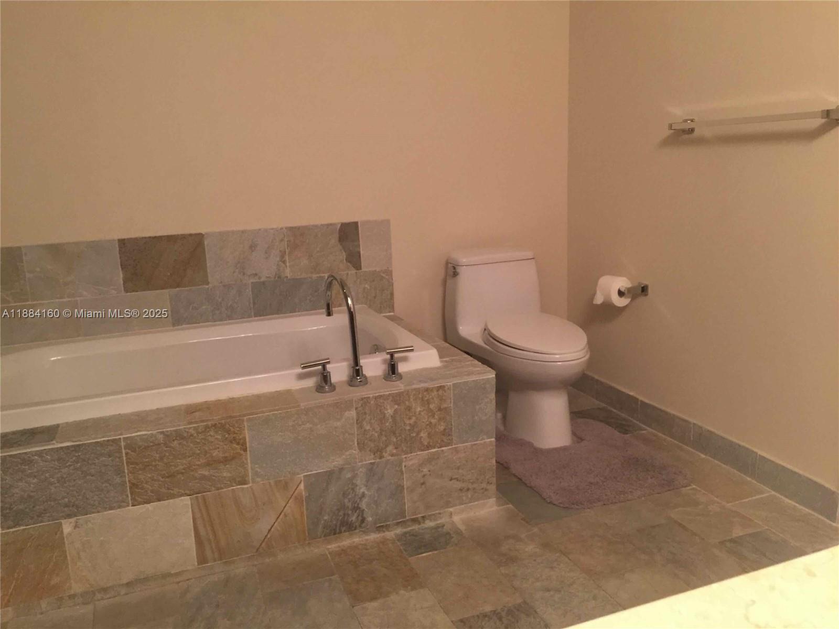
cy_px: 314
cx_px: 420
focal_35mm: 29
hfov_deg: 61.7
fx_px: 703
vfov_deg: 48.2
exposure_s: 1/15
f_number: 2.2
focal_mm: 4.15
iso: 125
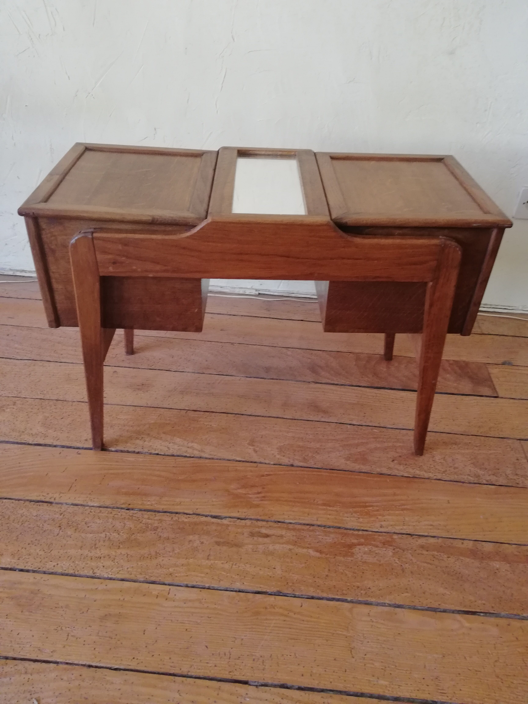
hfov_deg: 53.1
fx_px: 529
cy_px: 352
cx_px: 264
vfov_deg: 67.3
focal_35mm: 26
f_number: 2.2
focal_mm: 3.81
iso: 400
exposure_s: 1/25
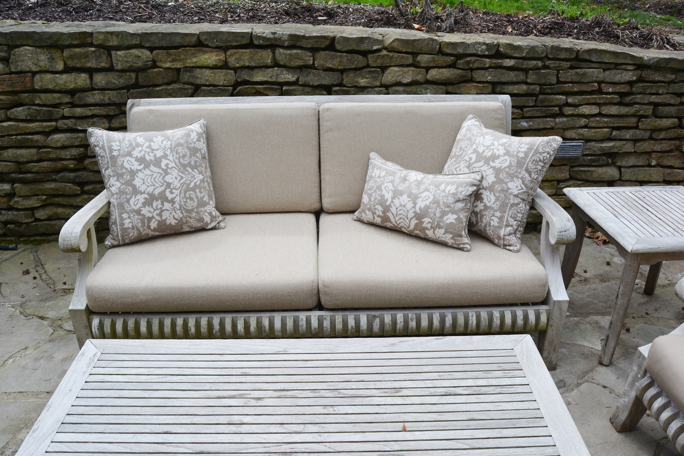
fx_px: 513
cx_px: 342
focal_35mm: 27
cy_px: 228
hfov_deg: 67.4
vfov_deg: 47.9
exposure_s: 1/250
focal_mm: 18
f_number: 8
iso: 180
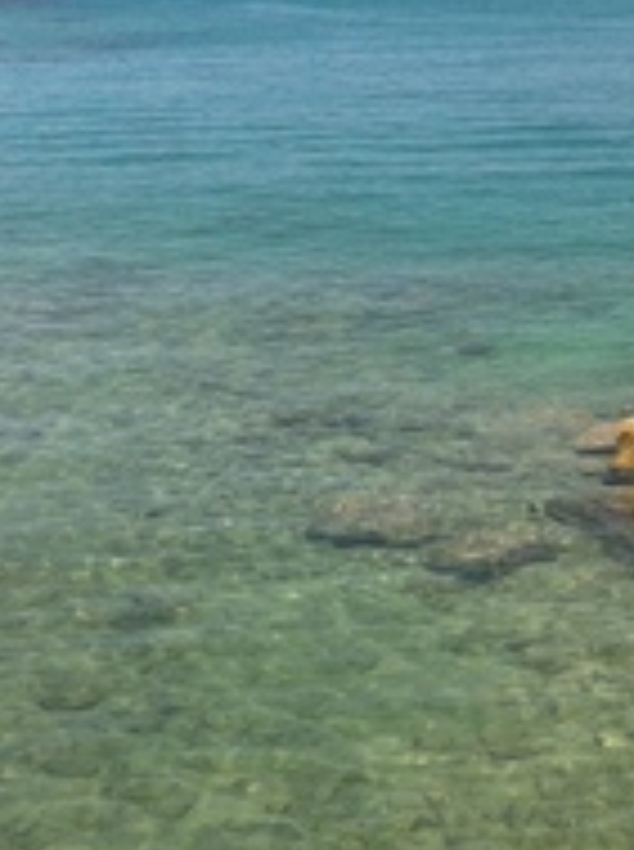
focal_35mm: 89
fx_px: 2181
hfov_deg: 16.3
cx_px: 591
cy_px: 99
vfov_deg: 21.6
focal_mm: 3.85
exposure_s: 1/1500
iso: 80
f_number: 2.8
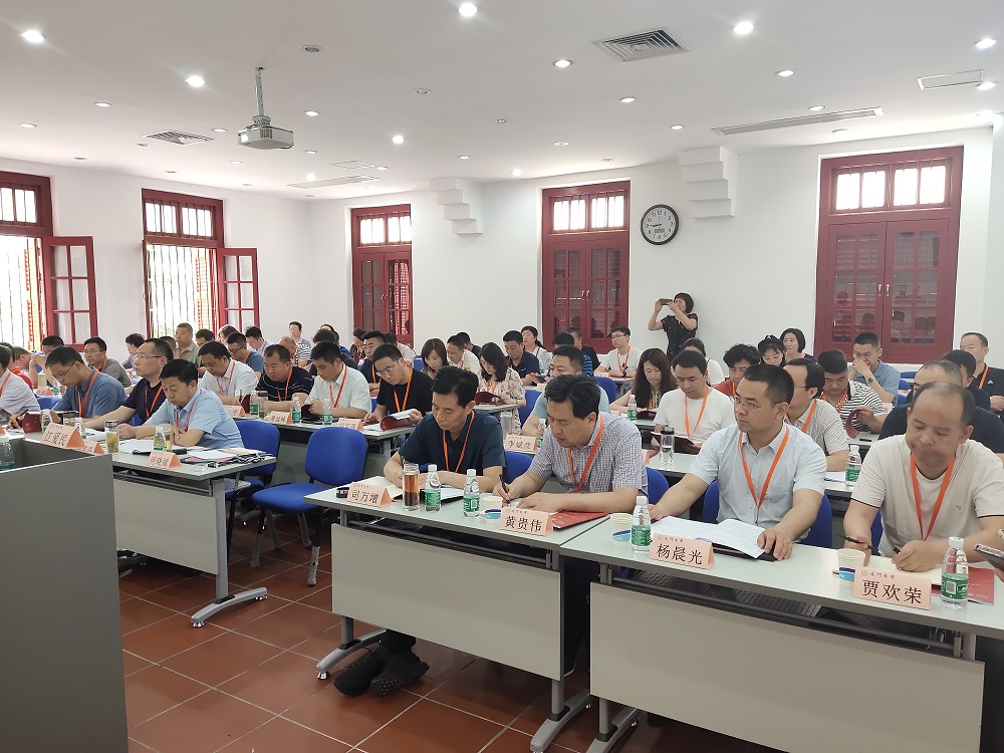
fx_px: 1044
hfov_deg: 51.4
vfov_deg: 39.7
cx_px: 502
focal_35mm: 36
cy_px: 376
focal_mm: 4.74
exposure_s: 1/50
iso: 683
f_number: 1.79
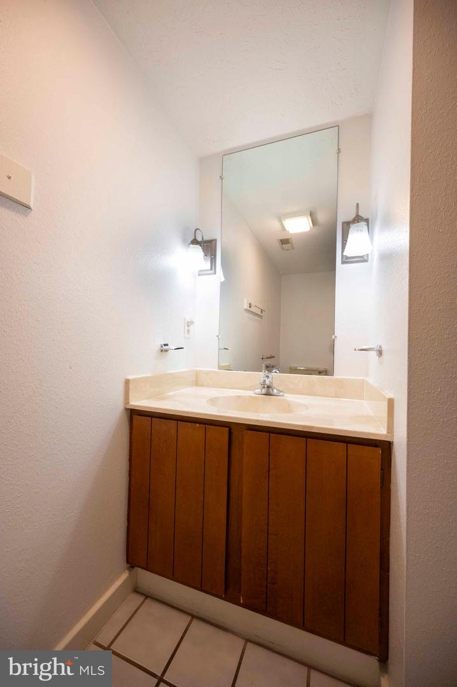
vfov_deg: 104.3
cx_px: 228
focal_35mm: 14
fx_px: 267
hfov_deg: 81.1
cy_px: 344
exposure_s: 1/100
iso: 1000
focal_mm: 14
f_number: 5
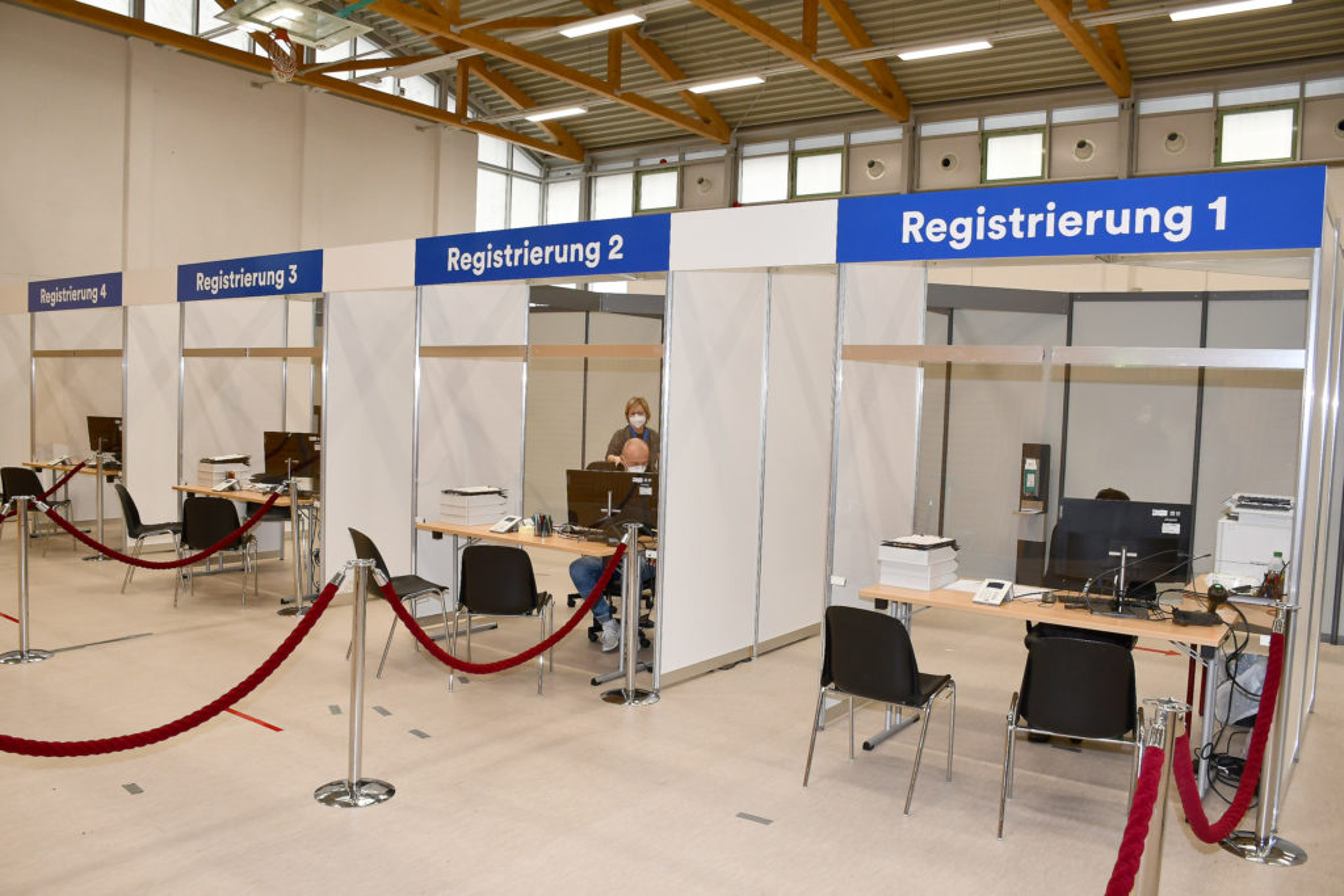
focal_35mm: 27
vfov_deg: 47.9
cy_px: 448
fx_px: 1008
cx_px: 672
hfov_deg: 67.4
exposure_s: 1/100
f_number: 6.3
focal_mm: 18
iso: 640
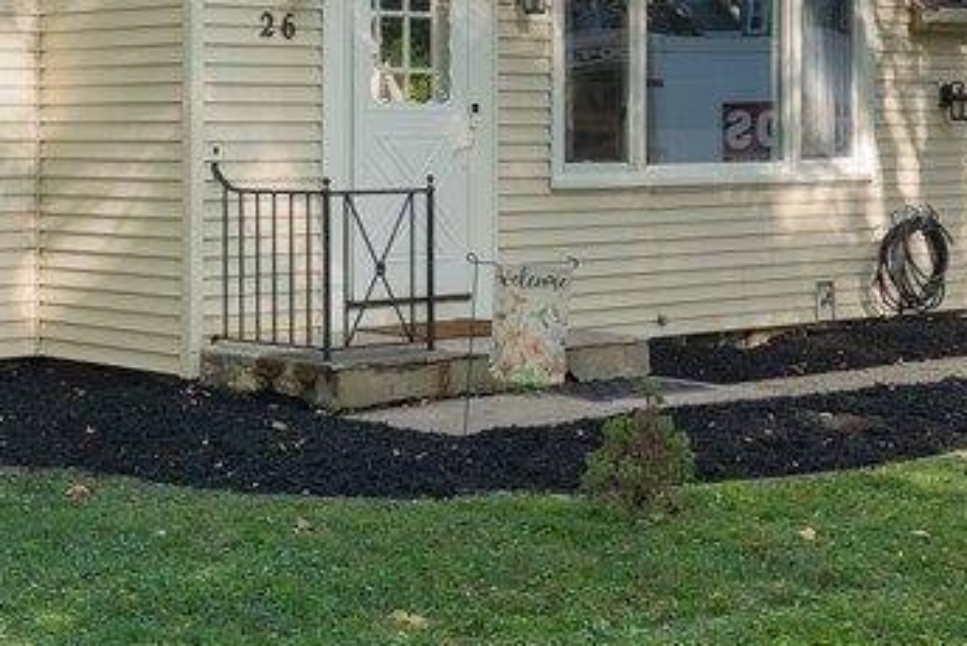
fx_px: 2247
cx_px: 214
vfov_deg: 16.2
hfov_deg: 24.0
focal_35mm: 84
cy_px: 115
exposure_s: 1/250
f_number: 7.1
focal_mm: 26.5
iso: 500
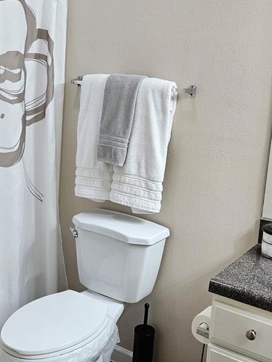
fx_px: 482
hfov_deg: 31.5
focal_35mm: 46
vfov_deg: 41.2
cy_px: 166
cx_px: 123
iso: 200
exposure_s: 1/120
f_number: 1.8
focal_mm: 5.4
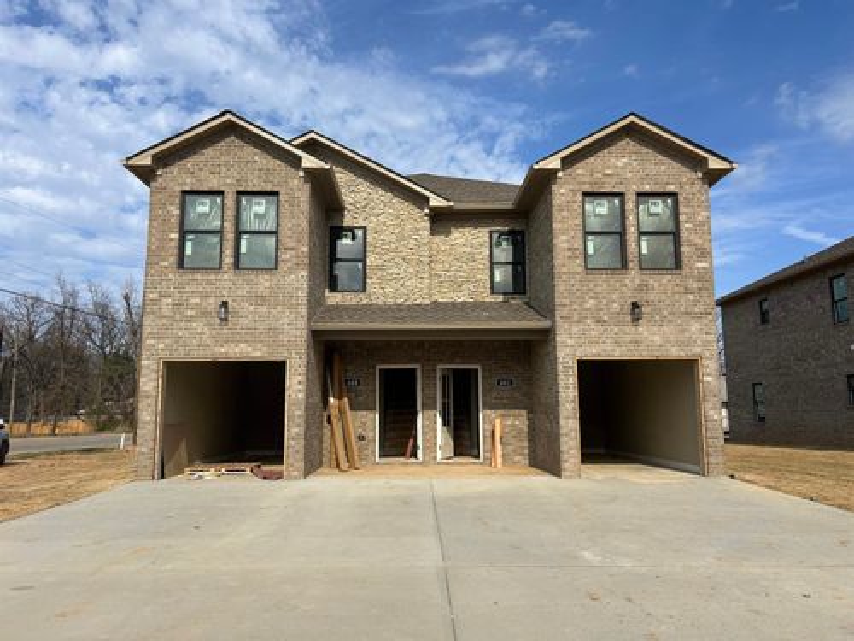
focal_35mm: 26
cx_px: 427
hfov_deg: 67.3
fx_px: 641
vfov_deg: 53.1
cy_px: 320
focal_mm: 5.7
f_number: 1.5
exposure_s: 1/5882
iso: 50
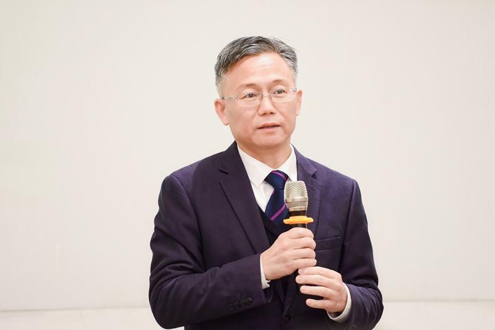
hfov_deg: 10.3
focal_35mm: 200
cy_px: 165
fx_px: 2751
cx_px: 248
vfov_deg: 6.9
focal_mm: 200
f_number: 4
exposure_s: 1/250
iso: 2000
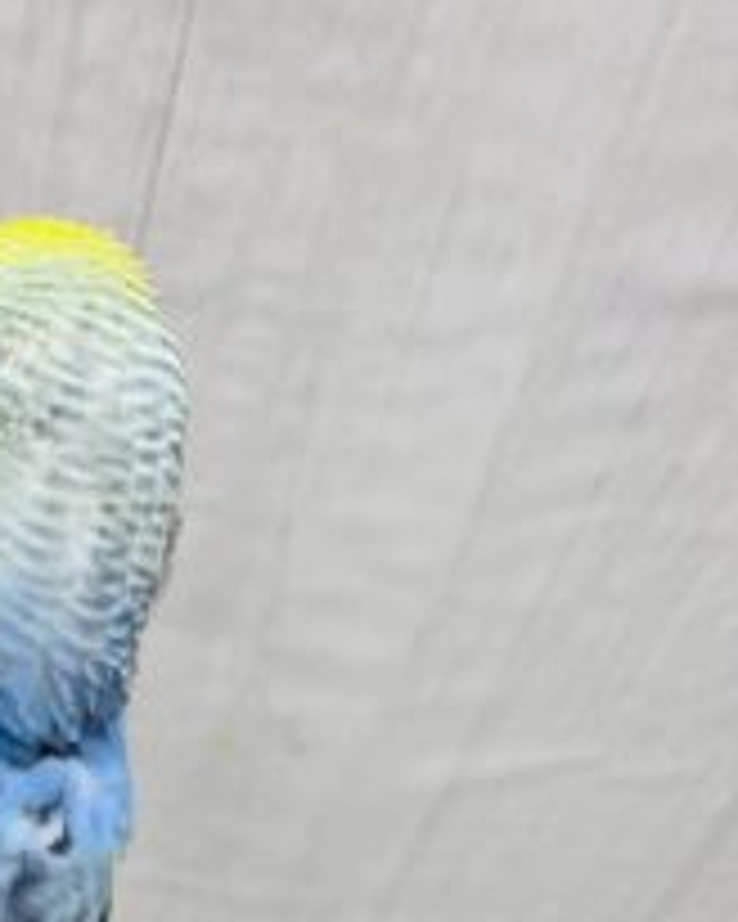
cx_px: -414
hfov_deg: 17.8
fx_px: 2075
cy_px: 1066
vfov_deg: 23.2
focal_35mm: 76
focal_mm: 4.25
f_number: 1.8
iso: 100
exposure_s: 1/100
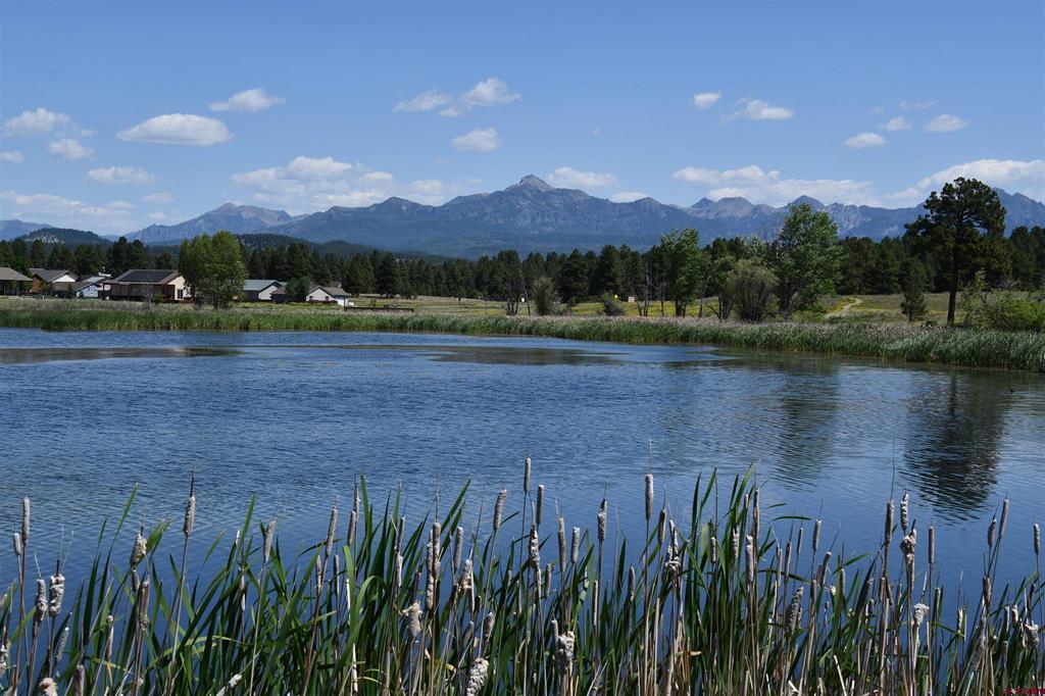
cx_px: 522
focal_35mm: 66
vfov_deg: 20.6
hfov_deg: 30.5
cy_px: 348
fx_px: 1915
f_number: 10
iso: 100
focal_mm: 44
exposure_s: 1/400
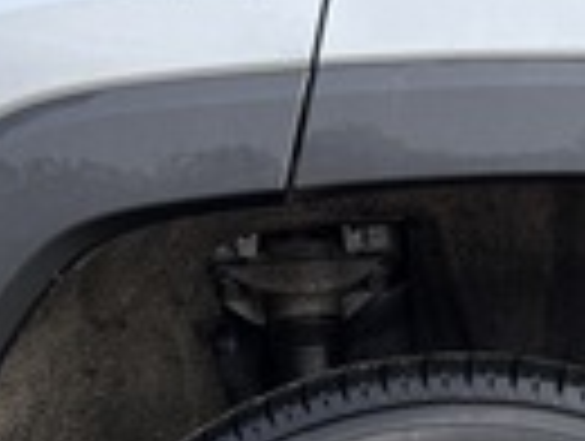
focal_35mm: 84
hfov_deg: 22.9
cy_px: 686
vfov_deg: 16.0
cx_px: 464
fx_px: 1422
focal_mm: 5.96
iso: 50
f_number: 1.6
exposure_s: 1/988
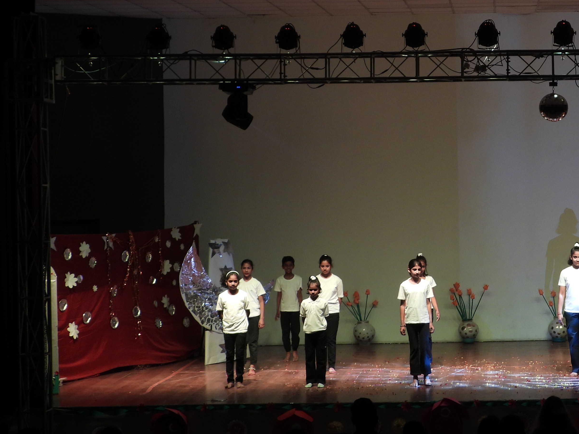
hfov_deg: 20.4
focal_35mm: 95
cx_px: 487
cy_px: 195
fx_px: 1589
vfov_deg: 15.6
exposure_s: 1/30
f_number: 3.2
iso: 110
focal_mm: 9
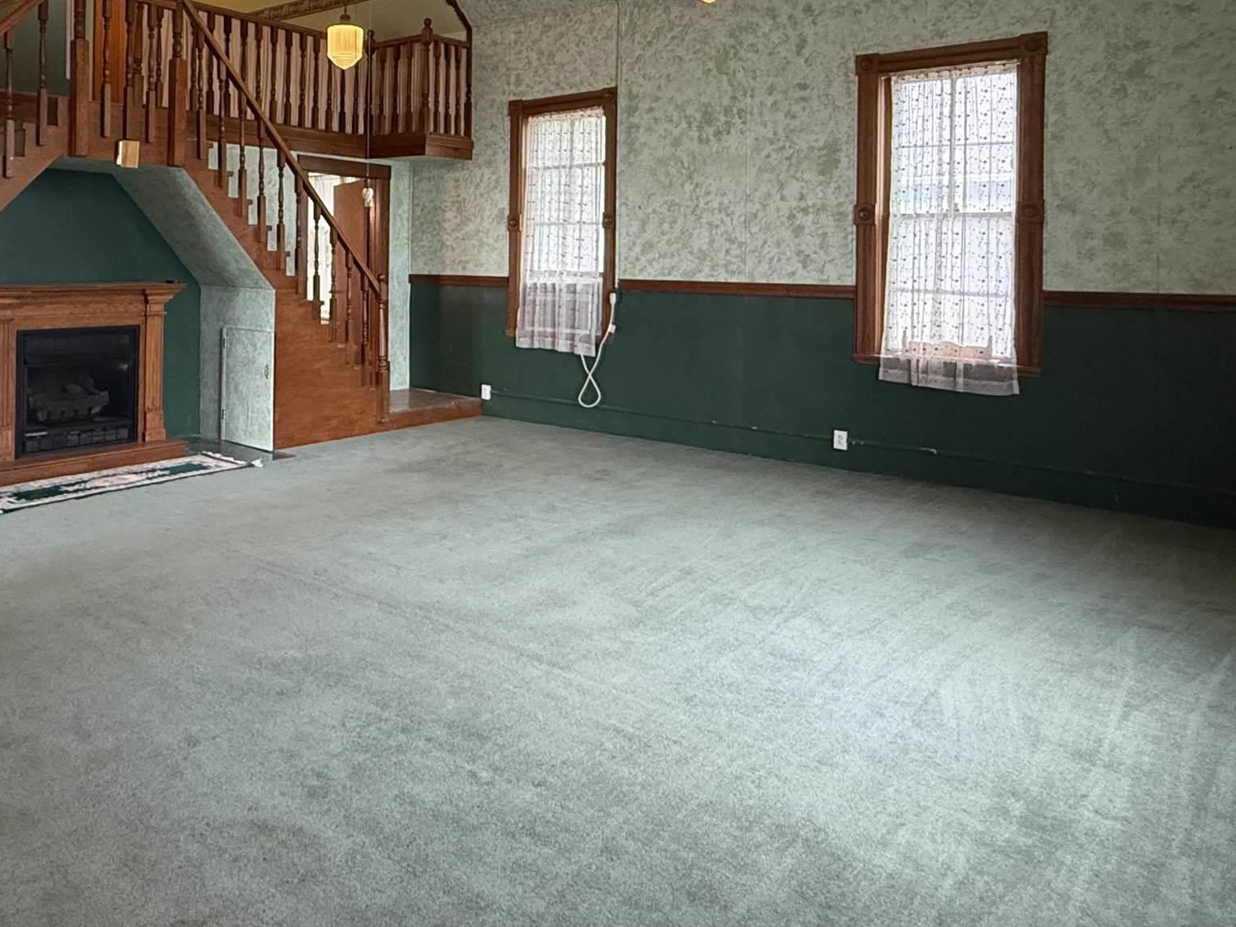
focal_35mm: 28
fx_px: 1000
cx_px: 382
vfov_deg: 48.2
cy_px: 252
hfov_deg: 61.4
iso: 500
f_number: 2.2
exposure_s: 1/120
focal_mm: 2.22
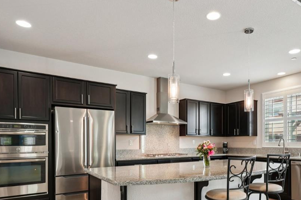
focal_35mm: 26
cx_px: 185
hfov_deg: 68.5
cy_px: 141
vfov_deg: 48.2
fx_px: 217
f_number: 8
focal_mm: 14
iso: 640
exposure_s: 1/25
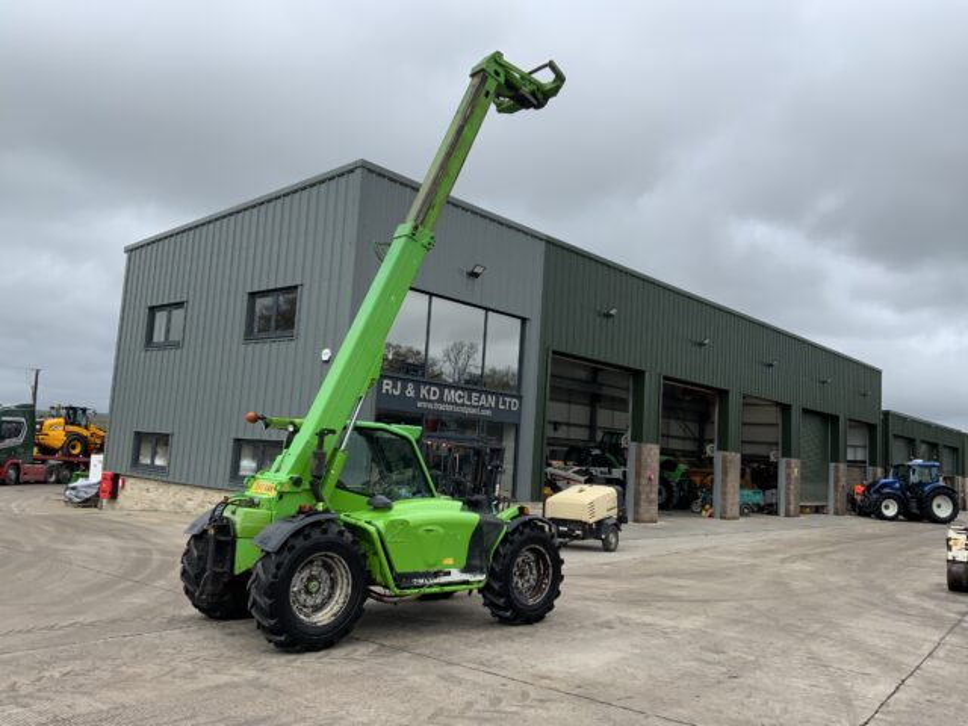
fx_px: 811
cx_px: 484
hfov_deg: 61.7
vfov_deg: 48.2
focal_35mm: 29
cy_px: 363
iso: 16
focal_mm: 3
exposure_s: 1/461
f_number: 1.8
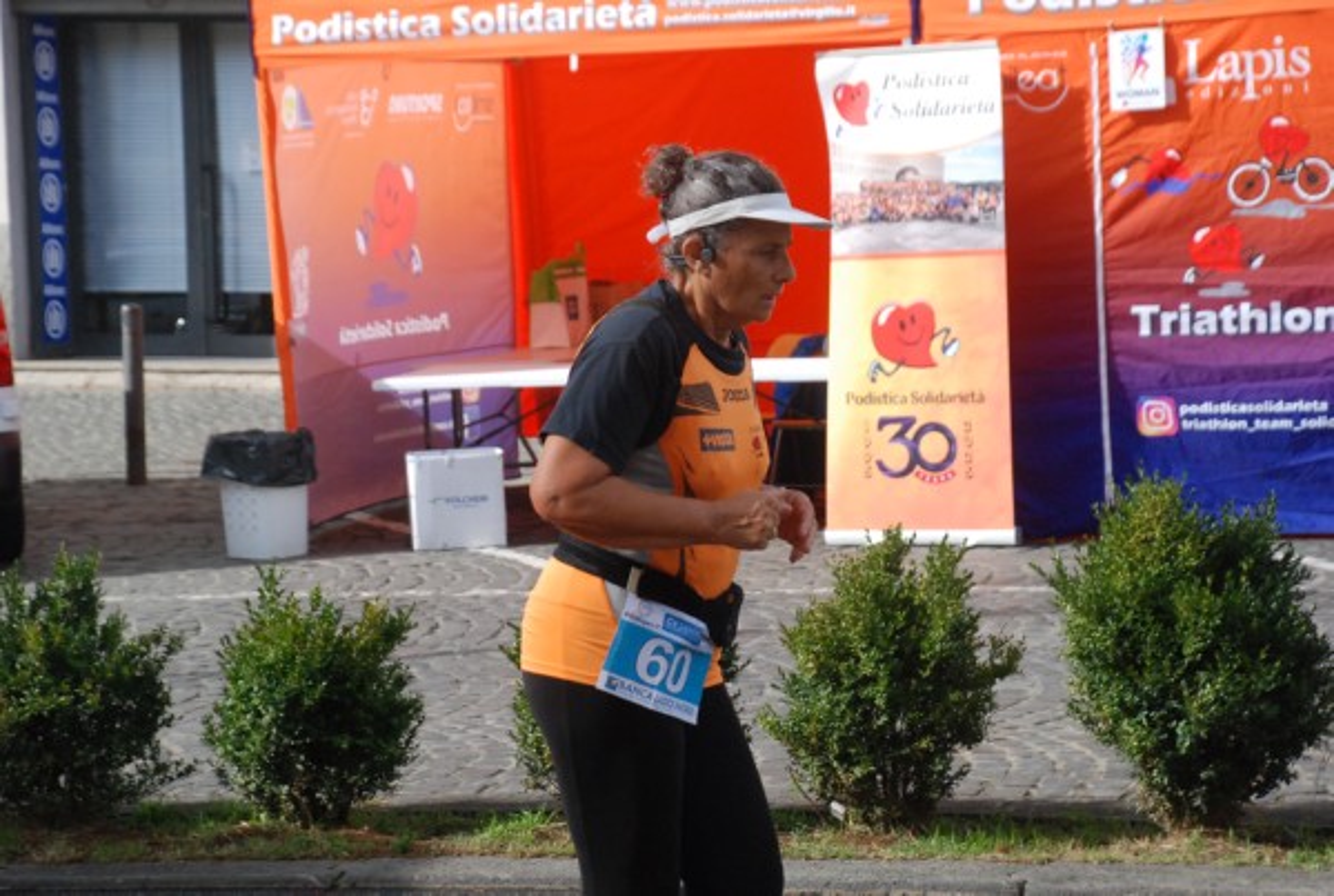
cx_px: 667
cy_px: 448
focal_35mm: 120
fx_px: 4457
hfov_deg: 17.0
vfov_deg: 11.5
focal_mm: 80
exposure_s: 1/1600
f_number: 6.3
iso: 1000
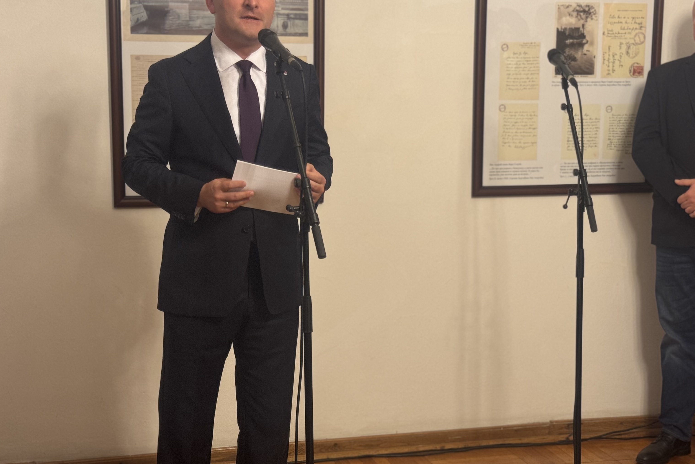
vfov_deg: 20.6
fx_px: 1274
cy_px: 243
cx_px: 351
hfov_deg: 30.5
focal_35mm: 66
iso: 64
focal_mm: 6.76
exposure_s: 1/50
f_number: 1.78
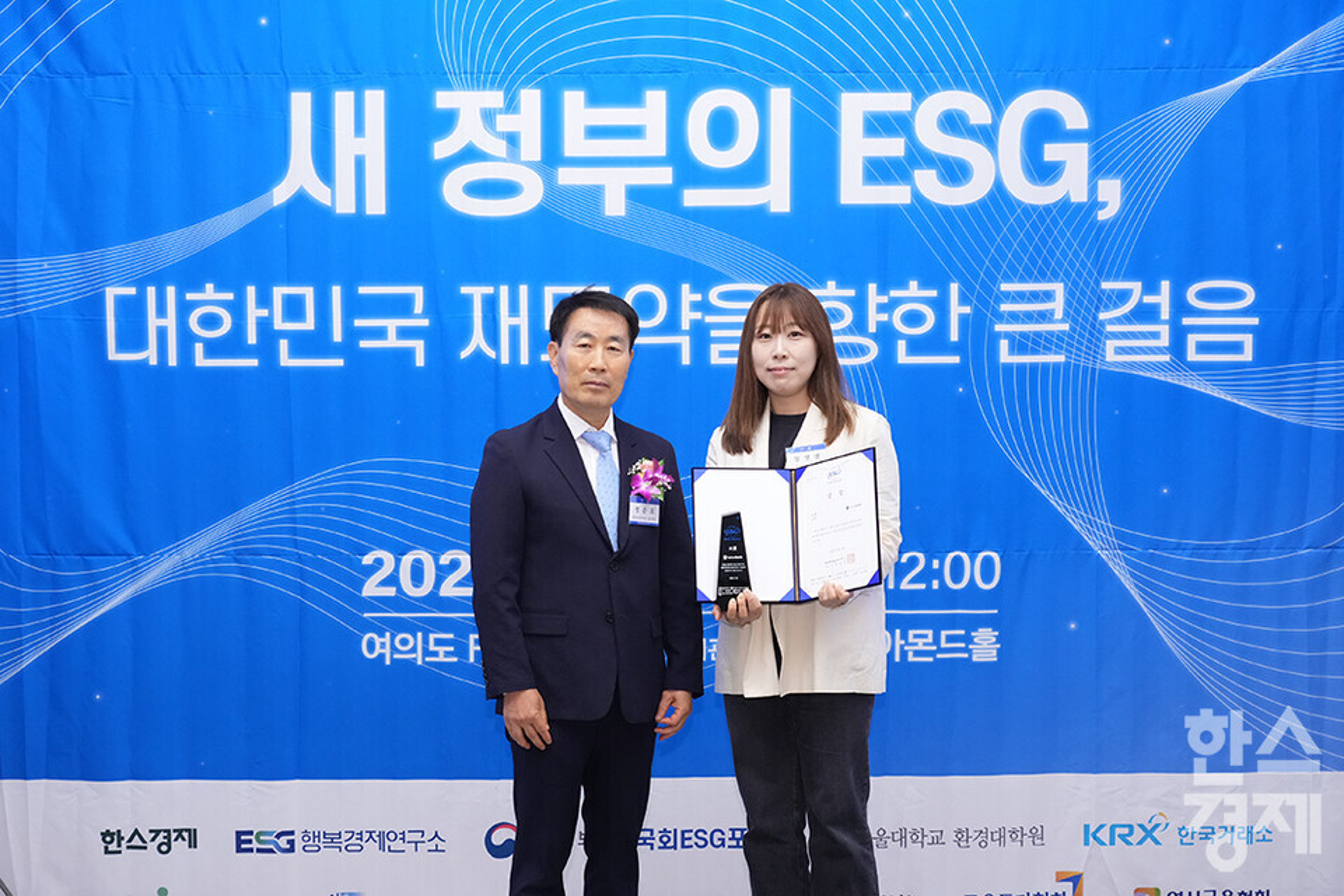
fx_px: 2352
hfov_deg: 31.9
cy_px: 448
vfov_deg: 21.6
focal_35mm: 63
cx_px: 672
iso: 3200
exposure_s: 1/100
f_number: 5
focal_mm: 63
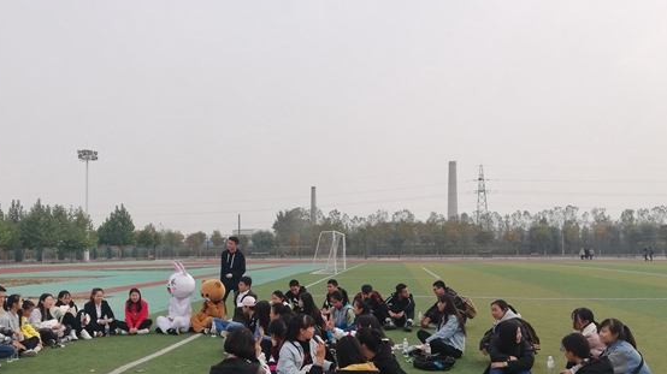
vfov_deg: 34.4
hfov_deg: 57.9
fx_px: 601
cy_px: 241
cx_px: 290
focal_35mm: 34
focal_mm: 3.81
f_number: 2.2
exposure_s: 1/735
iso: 50
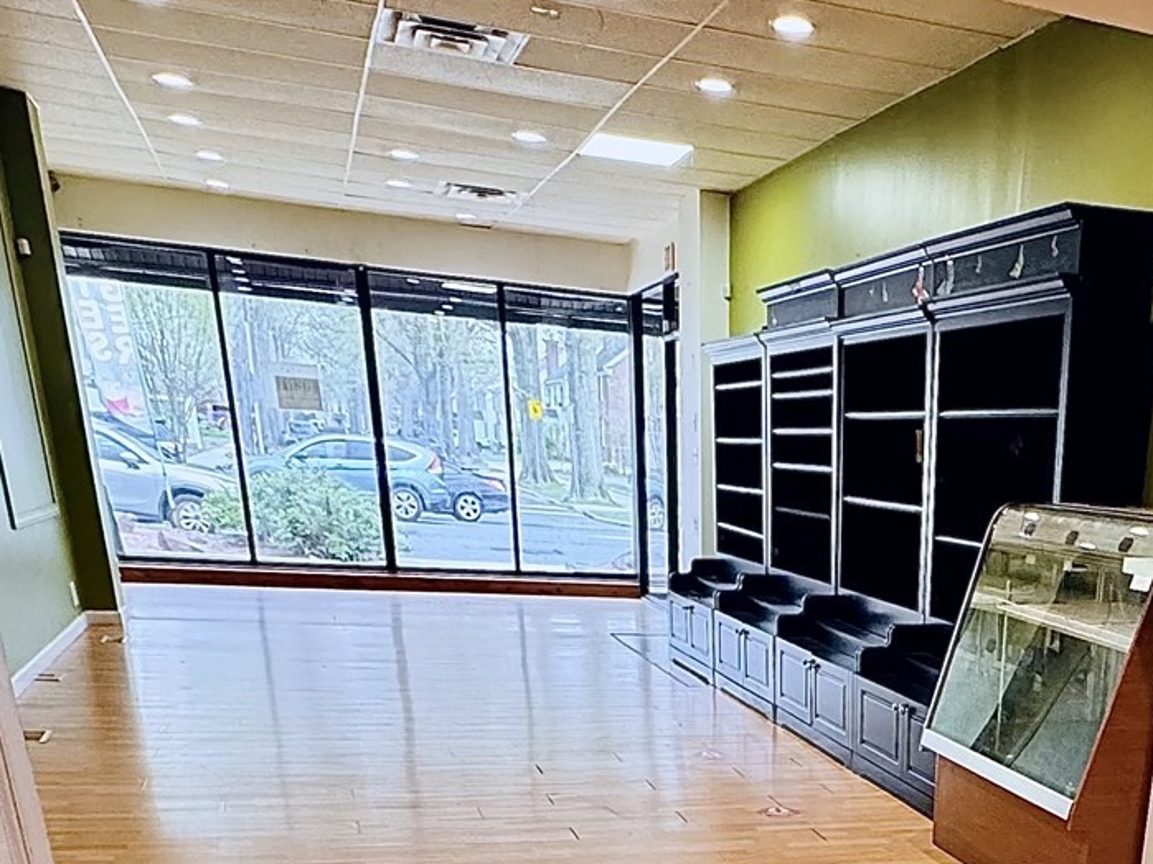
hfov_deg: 43.6
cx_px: 925
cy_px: 1146
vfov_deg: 28.3
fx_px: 1365
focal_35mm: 41
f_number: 2.2
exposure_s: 1/120
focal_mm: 2.22
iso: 250
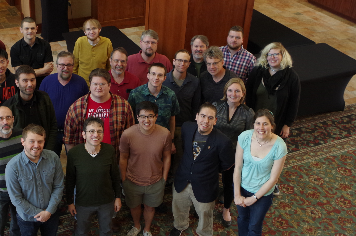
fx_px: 518
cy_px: 129
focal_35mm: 52
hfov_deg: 37.4
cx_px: 109
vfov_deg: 25.7
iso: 800
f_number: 5
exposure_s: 1/40
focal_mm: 21.25
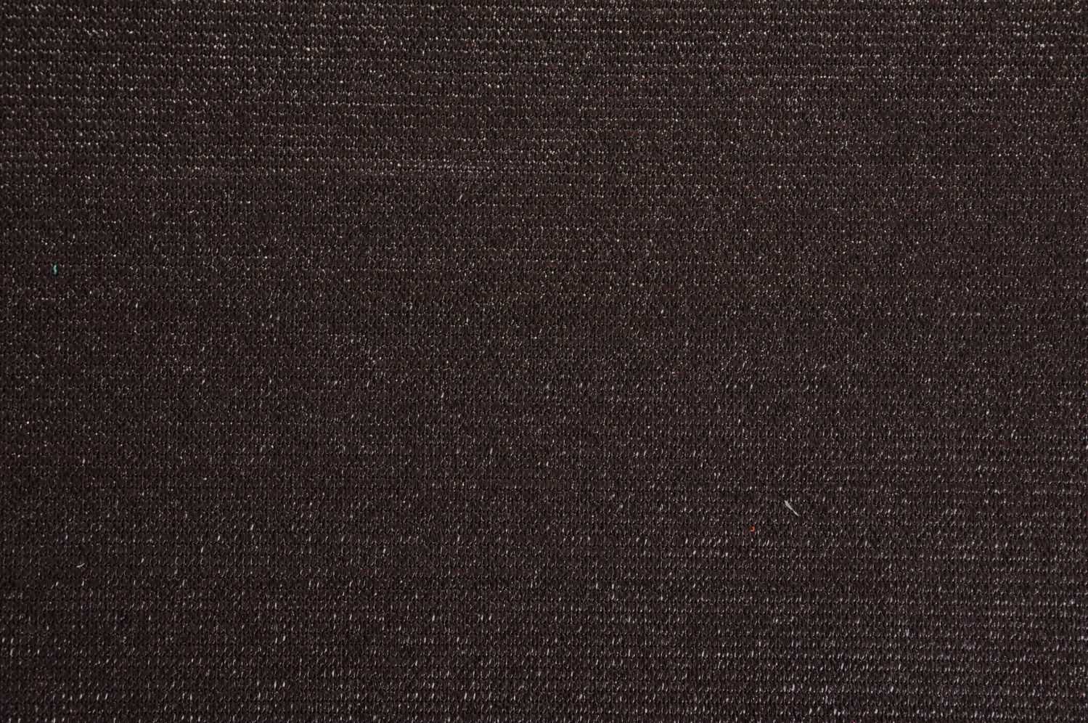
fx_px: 2038
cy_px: 362
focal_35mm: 68
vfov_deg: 20.1
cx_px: 544
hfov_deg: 29.9
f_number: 11
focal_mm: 45
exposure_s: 1/125
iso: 200
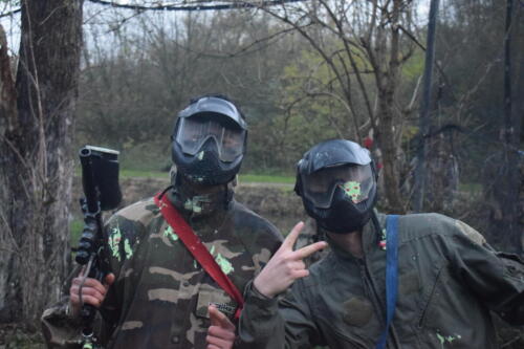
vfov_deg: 21.6
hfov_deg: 31.9
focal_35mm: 63
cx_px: 262
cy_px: 174
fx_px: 917
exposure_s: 1/60
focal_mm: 42
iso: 6400
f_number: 5
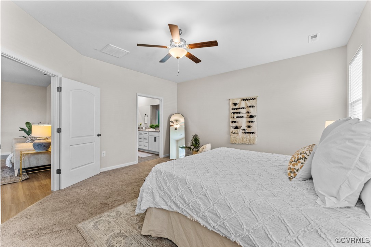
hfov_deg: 101.9
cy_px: 124
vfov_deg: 78.8
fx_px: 150
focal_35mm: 15
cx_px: 186
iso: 1250
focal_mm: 14.6
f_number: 9
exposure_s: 1/8
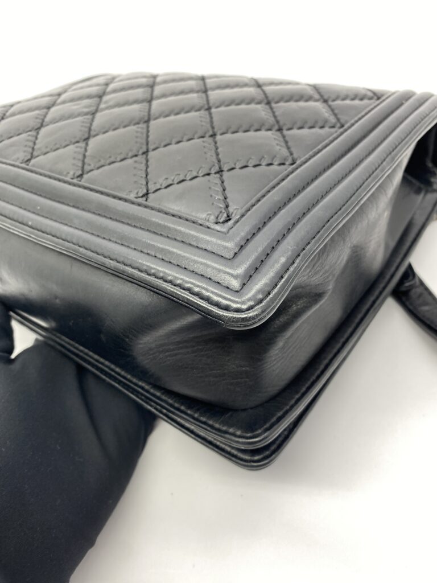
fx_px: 421
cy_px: 292
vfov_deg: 69.4
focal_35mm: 25
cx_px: 218
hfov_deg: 54.9
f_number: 1.8
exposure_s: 1/100
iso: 50
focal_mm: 4.25
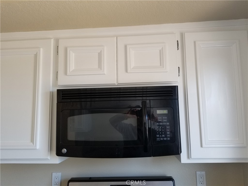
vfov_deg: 53.1
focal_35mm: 26
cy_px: 93
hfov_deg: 67.3
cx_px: 124
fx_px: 186
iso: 100
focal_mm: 4.3
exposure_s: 1/60
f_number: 1.7
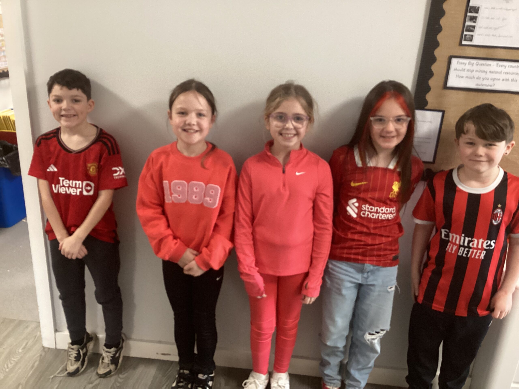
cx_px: 260
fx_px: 465
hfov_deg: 58.4
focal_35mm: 31
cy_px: 194
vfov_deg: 45.4
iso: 320
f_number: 2.4
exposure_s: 1/50
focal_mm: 3.3
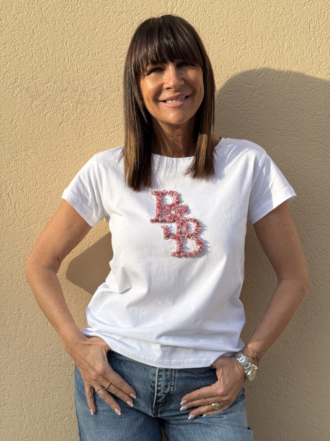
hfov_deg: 30.3
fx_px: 610
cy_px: 220
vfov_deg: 39.7
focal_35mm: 48
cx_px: 165
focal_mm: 6.76
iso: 80
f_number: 1.78
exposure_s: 1/3226
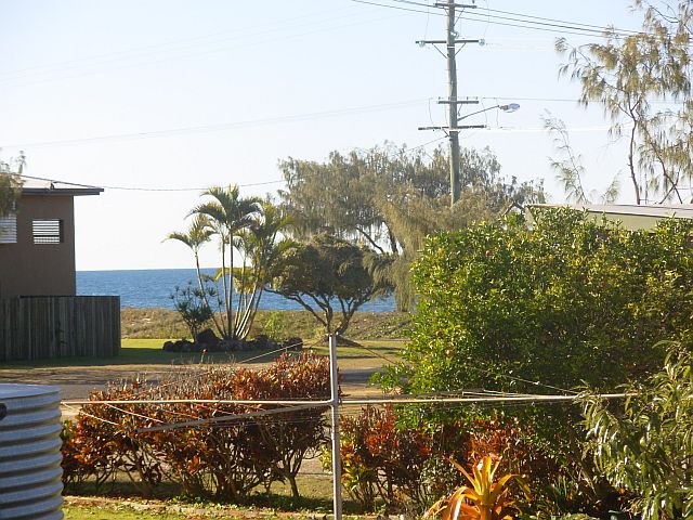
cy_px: 260
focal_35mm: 142
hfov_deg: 13.9
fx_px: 2843
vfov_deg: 10.4
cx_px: 346
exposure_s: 1/279
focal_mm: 23.5
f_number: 4.5
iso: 50
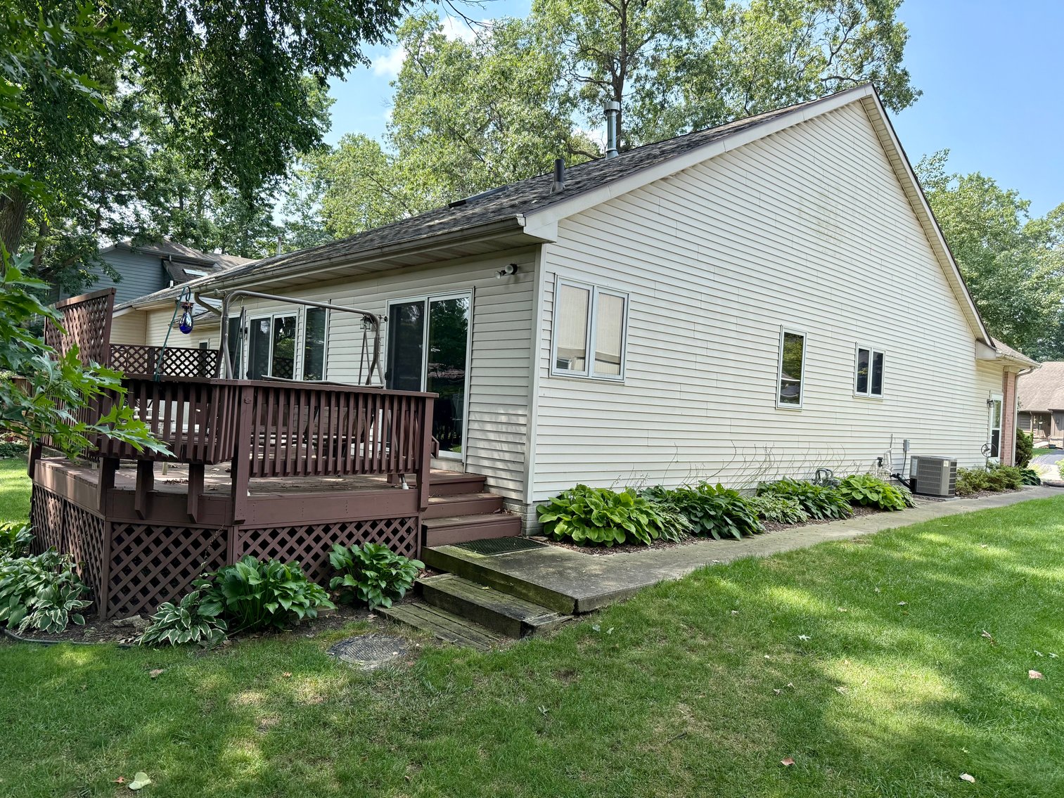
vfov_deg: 56.8
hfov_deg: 71.6
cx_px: 532
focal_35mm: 24
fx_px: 738
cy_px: 399
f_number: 1.78
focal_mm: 6.76
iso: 100
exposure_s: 1/1553
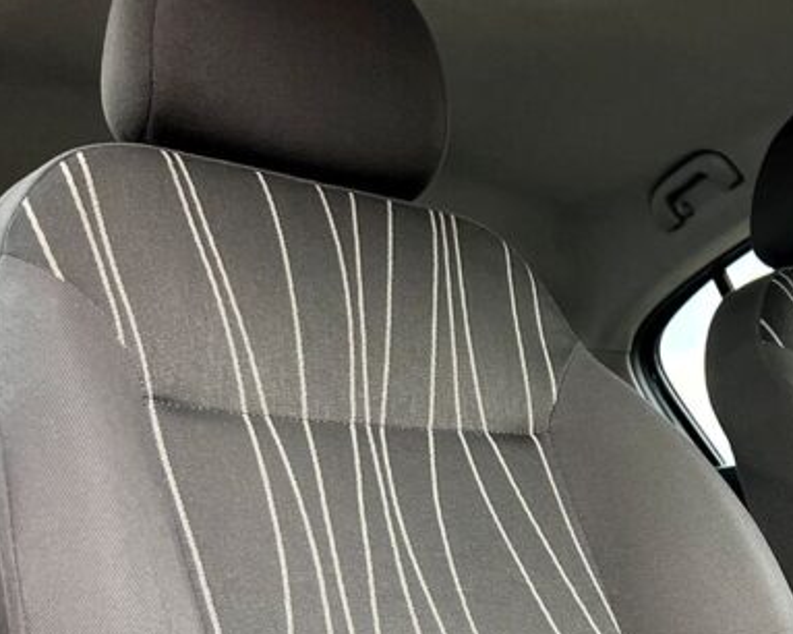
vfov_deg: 27.5
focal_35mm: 53
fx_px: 1243
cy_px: 572
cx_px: 787
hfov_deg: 32.6
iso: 125
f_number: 1.5
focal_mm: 5.7
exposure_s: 1/121
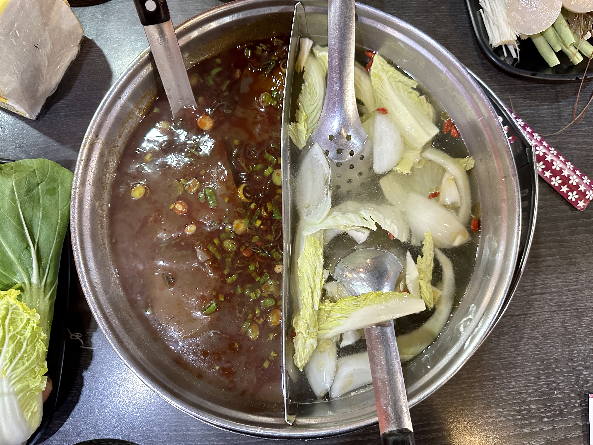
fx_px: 411
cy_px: 222
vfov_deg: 56.8
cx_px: 296
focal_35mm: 24
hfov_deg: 71.6
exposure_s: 1/60
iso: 640
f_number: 1.78
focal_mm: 6.86
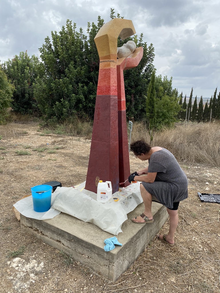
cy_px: 146
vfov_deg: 67.3
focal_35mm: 26
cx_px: 110
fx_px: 220
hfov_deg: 53.1
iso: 32
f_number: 1.8
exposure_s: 1/1484
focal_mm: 4.25
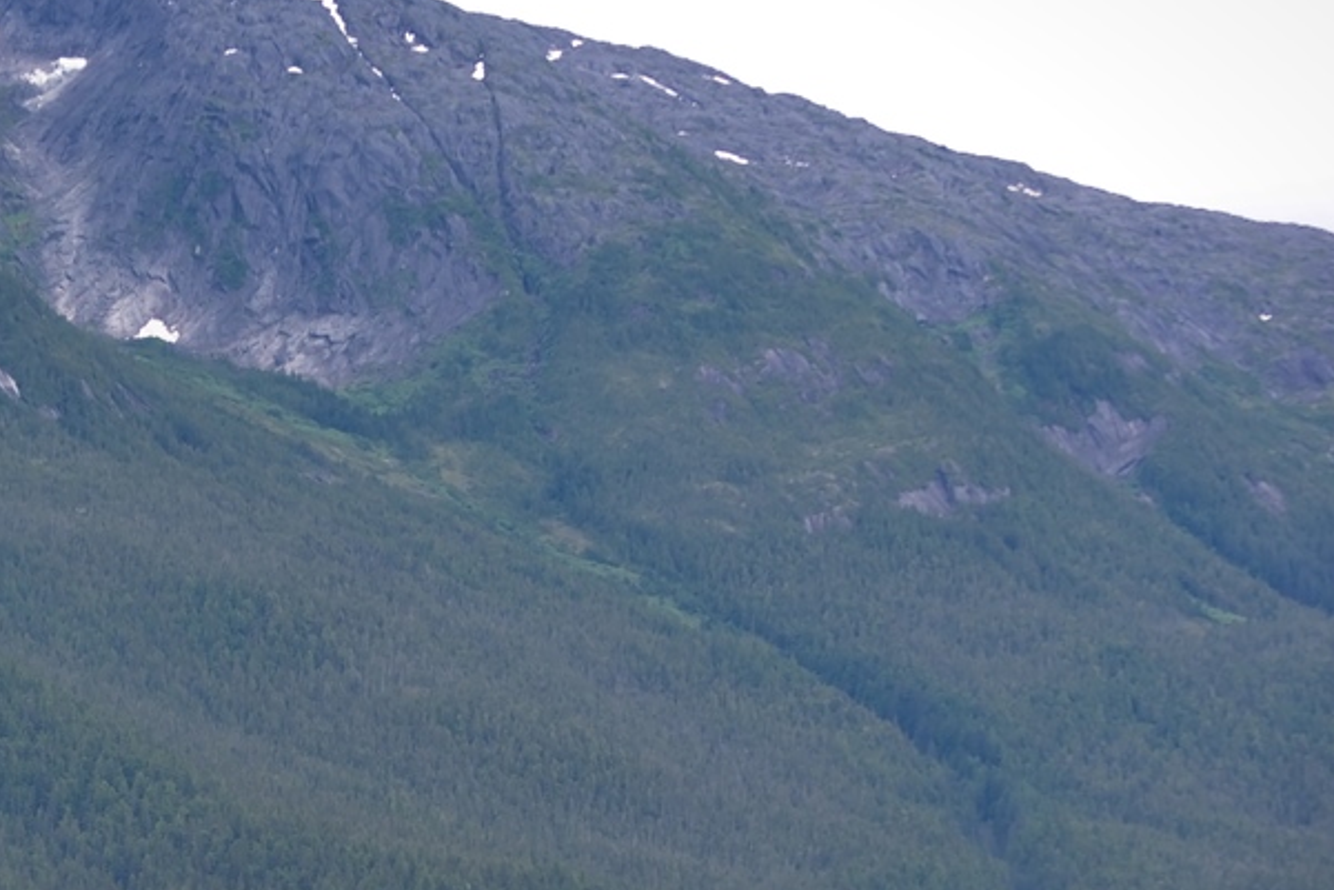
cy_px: 562
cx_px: 311
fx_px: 7264
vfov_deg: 7.0
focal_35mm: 196
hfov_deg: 10.5
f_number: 4.5
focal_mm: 92
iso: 100
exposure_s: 1/200
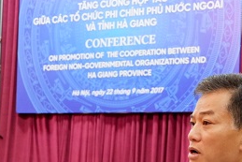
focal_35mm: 88
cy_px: 155
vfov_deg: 15.3
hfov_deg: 23.1
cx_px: 149
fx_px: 592
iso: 3200
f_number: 4.5
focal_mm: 25.6
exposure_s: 1/45
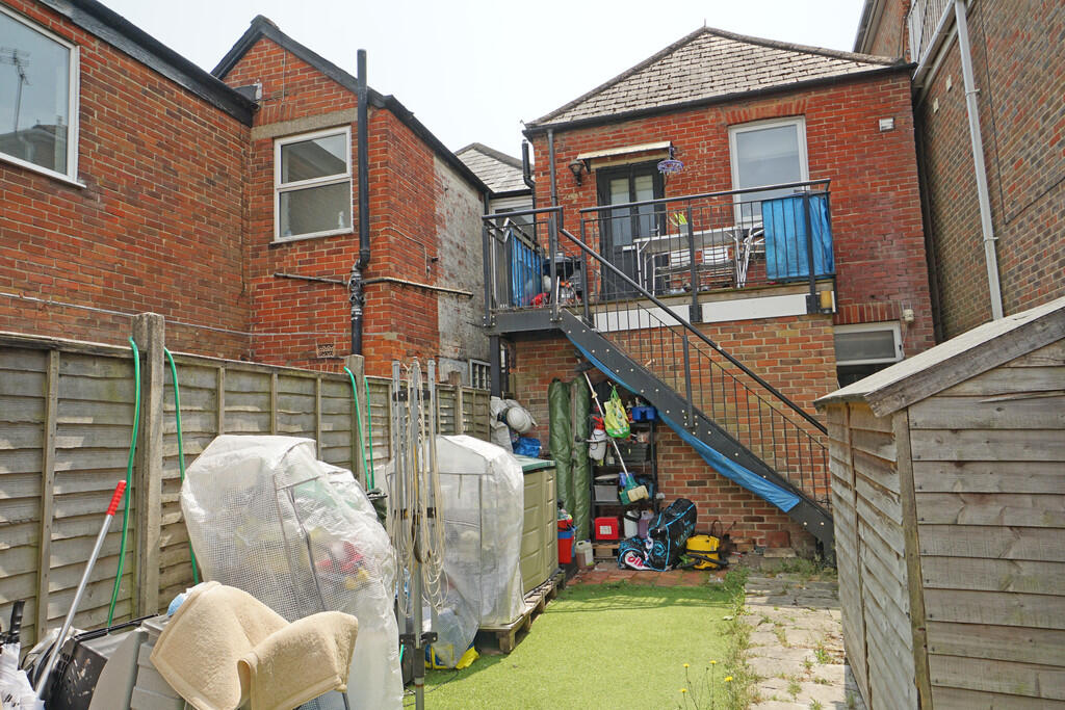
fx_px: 710
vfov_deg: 53.1
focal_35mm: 24
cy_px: 355
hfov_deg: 73.7
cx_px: 532
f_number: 11
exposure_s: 1/125
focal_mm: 16
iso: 100
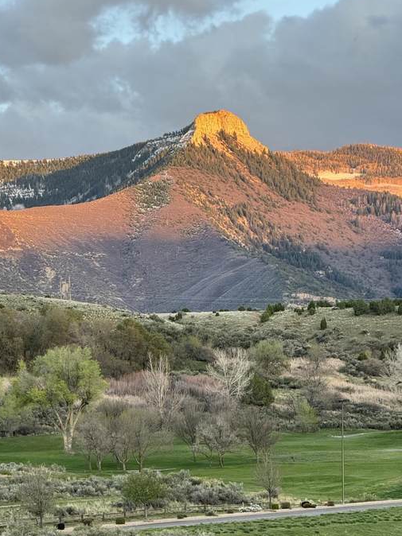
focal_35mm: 171
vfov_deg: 11.6
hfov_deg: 8.7
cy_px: 348
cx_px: 129
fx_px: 2649
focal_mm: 15.66
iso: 100
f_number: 2.8
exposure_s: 1/99
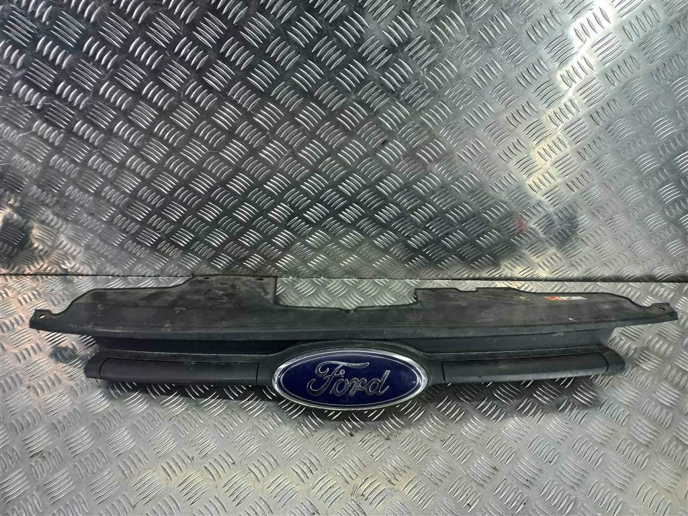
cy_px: 258
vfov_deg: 54.9
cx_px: 344
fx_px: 497
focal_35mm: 25
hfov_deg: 69.4
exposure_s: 1/60
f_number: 1.8
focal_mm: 4.6
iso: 64
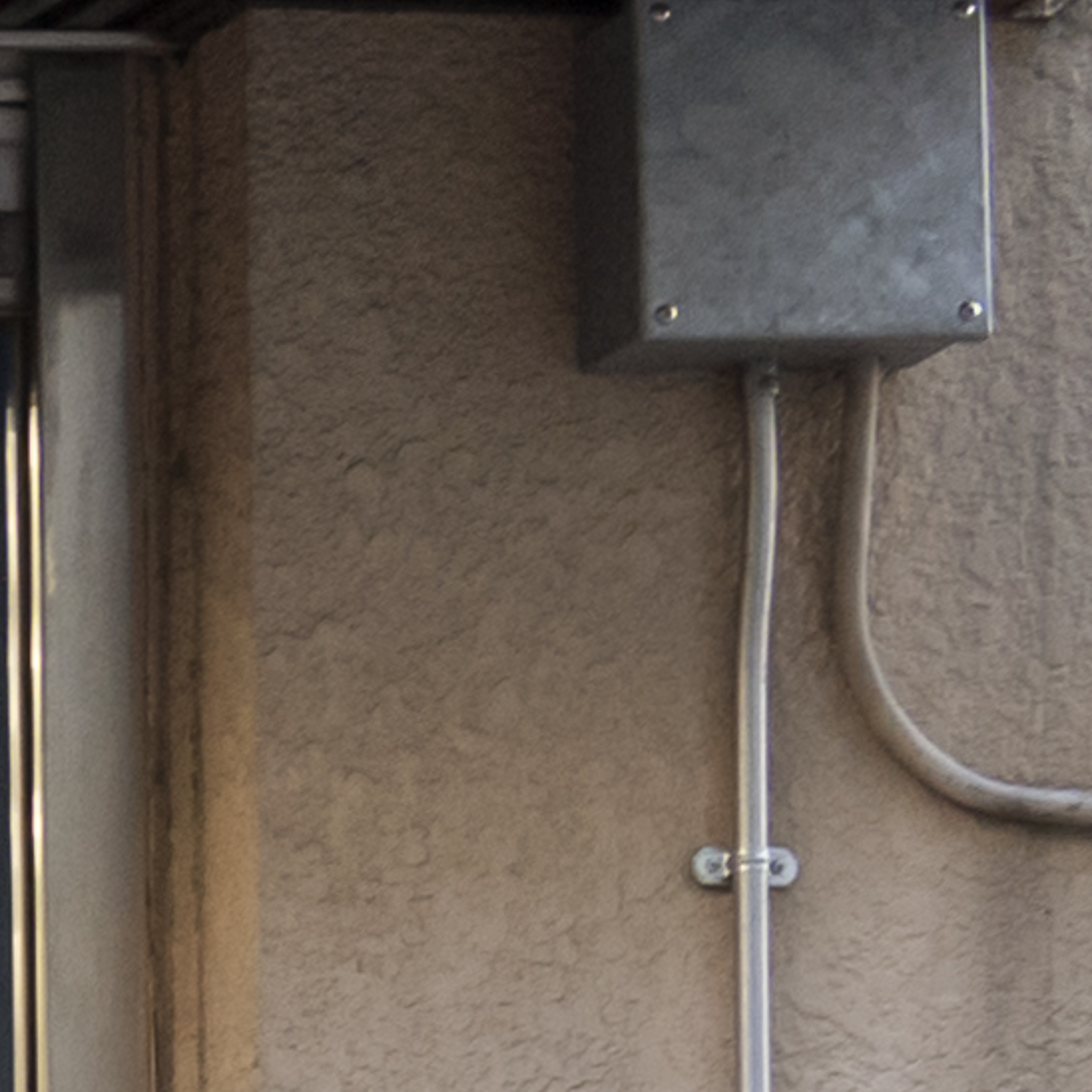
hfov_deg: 4.6
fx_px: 11599
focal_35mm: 325
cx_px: -4318
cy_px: 2866
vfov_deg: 5.2
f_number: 6.3
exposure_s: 1/160
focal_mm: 38
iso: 1250
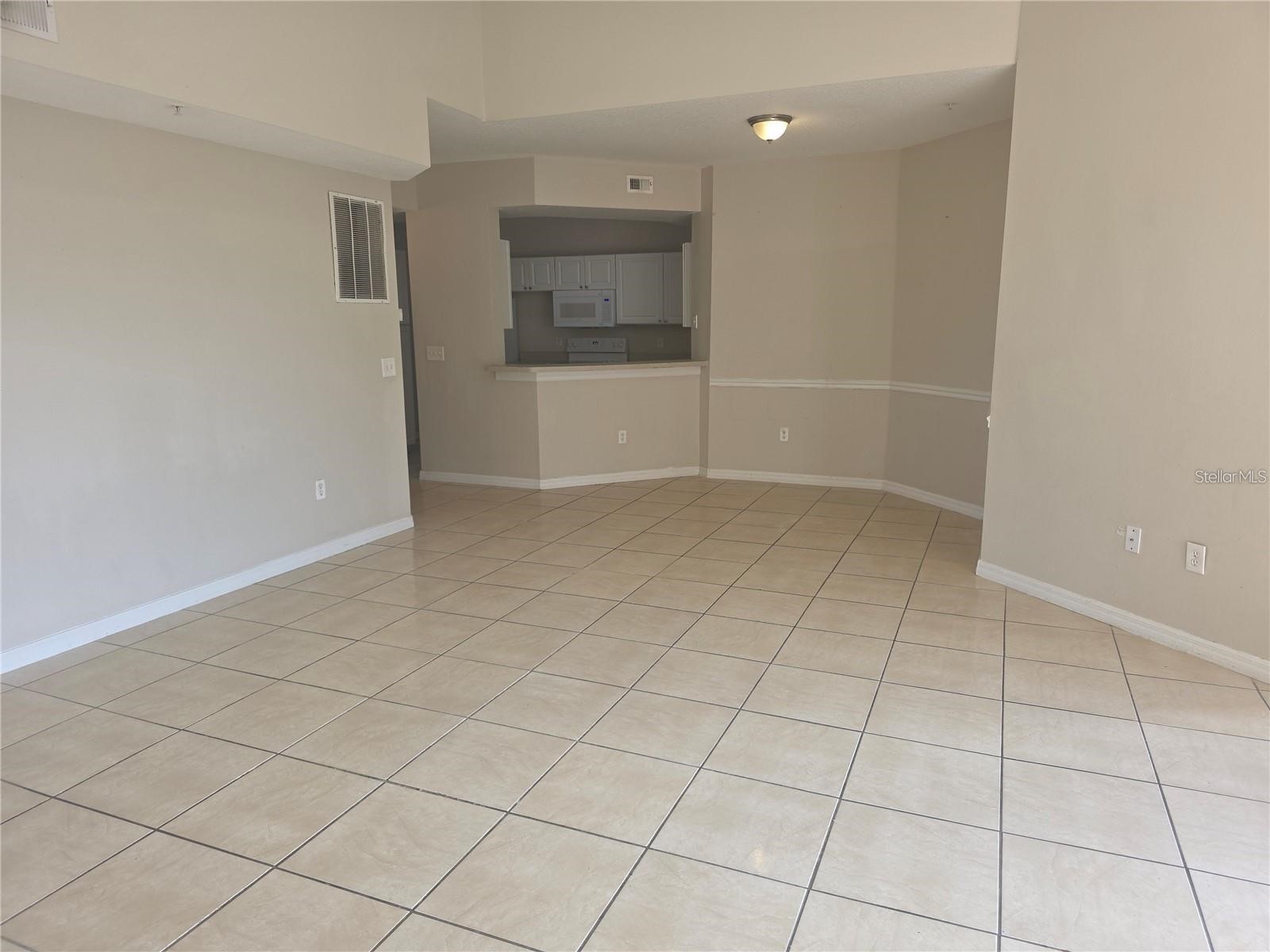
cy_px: 476
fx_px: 844
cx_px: 635
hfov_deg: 73.9
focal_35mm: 23
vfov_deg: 58.9
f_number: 1.7
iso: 20
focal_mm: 6.3
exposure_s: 1/60
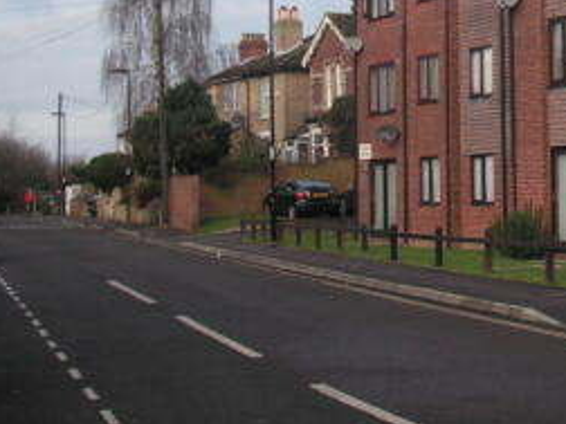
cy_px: 37
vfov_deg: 16.5
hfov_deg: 21.0
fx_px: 1439
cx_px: 643
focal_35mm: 88
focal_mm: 6.3
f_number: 3.3
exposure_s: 1/350
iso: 50
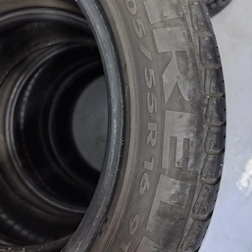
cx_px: 137
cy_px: 112
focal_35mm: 33
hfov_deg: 49.7
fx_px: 272
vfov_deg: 49.6
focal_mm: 5.56
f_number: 1.8
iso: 901
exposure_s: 1/12.5
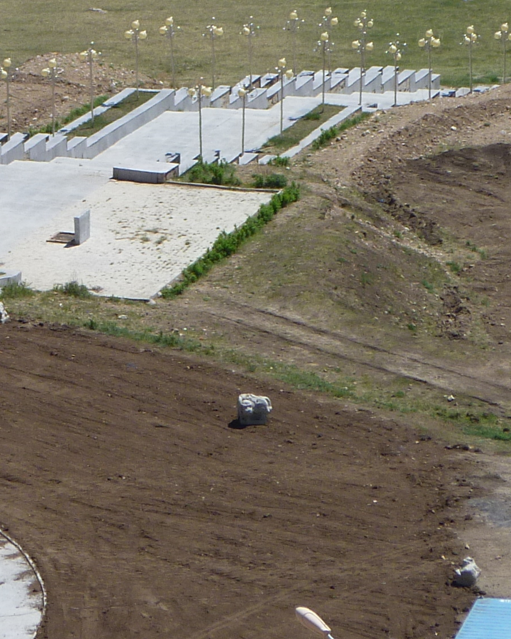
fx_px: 7941
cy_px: -27
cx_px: -12
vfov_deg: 4.6
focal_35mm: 420
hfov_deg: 3.7
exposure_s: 1/500
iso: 80
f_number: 5
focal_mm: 23.6
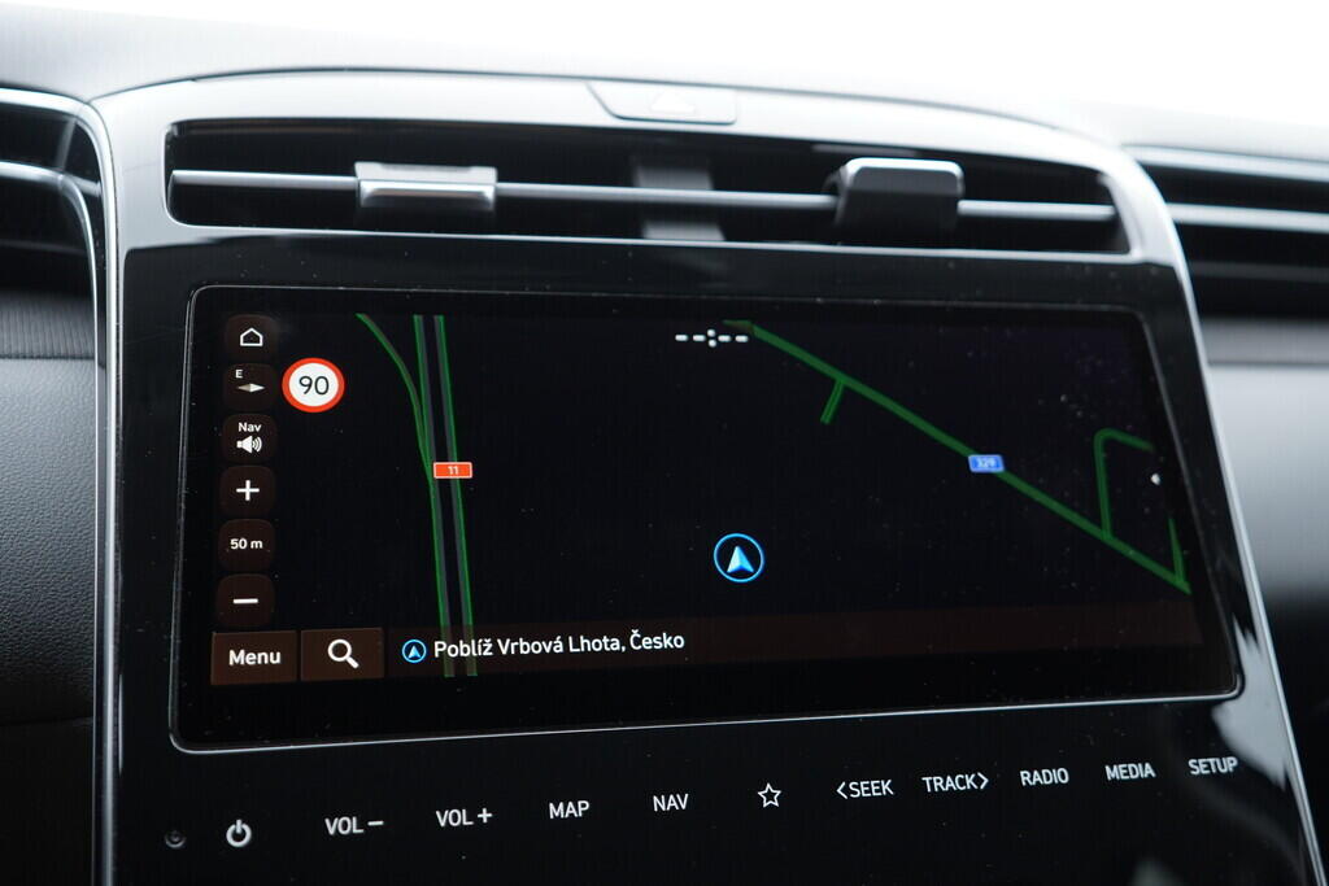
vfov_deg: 36.9
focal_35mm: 36
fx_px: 1329
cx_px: 664
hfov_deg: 53.1
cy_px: 443
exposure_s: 1/40
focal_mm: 24
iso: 250
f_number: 2.8
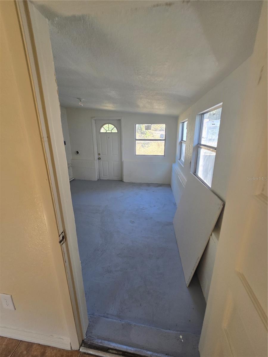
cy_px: 178
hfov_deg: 89.9
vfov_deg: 106.2
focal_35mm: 13
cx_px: 134
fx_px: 134
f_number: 2.2
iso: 50
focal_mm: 2.2
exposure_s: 1/60
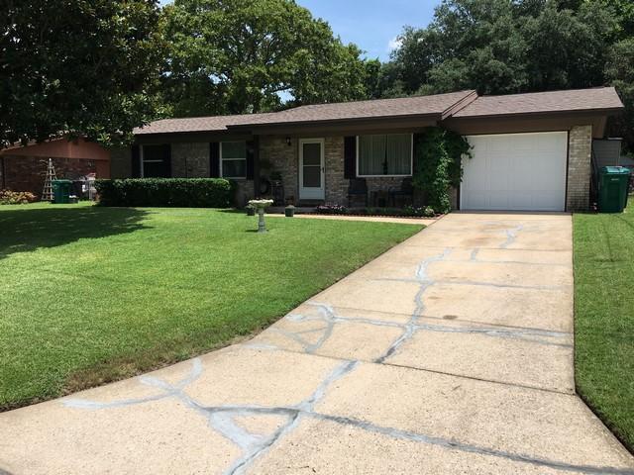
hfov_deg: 61.7
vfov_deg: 48.2
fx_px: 531
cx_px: 317
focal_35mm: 29
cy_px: 238
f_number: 2.2
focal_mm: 4.15
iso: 25
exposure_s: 1/1538
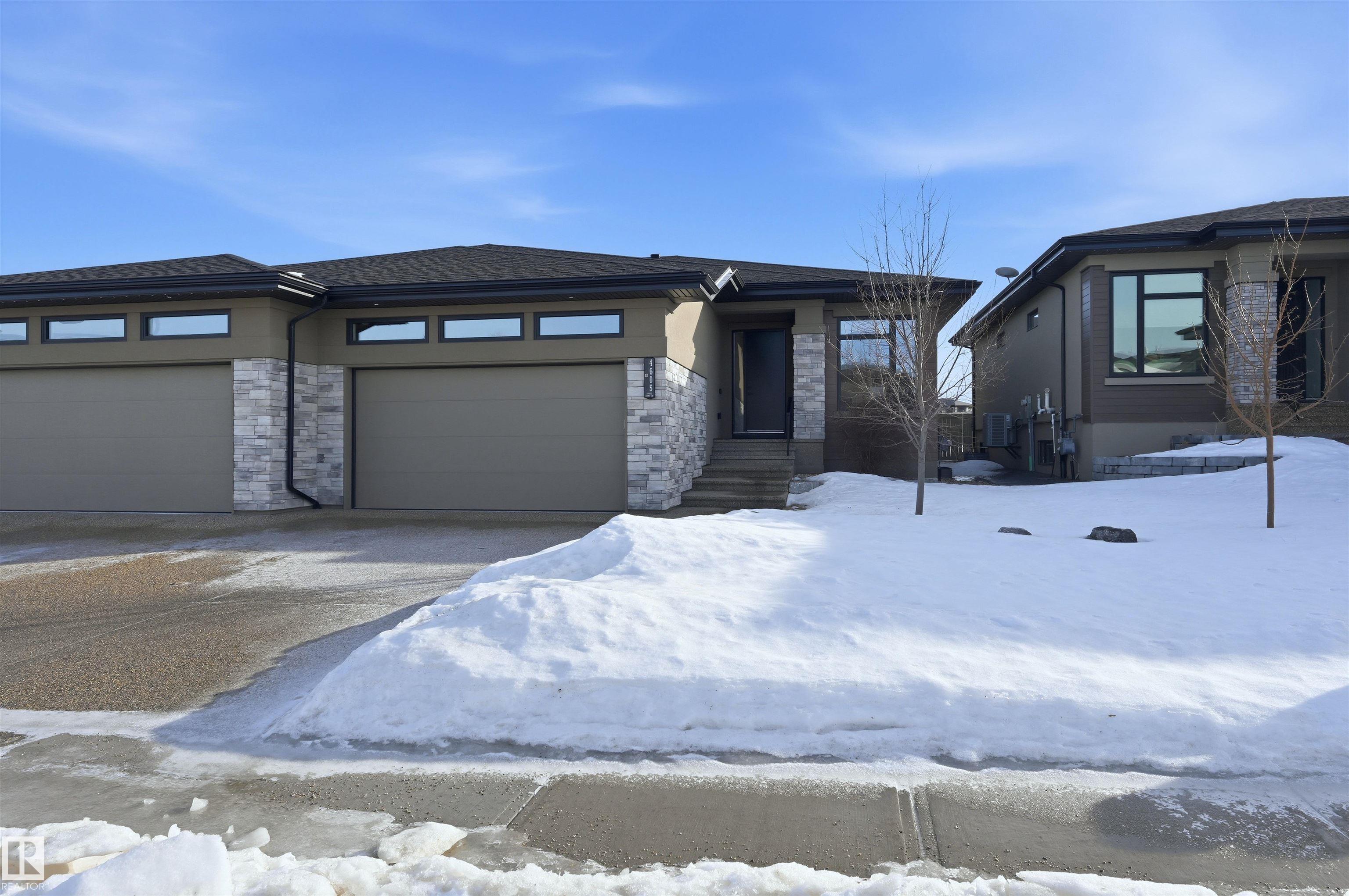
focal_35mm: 22
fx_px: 805
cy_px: 448
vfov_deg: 58.3
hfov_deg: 79.9
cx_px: 674
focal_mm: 21.5
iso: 100
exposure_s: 1/320
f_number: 8
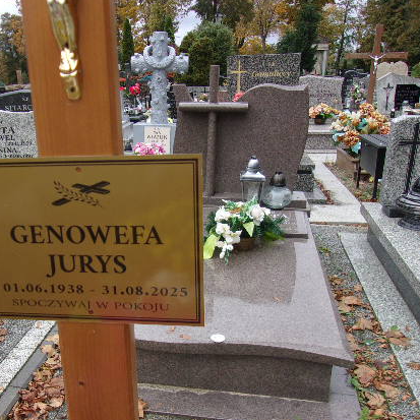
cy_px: 232
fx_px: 508
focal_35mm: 37
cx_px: 142
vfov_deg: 44.9
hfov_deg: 44.3
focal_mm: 4.9
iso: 80
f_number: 3
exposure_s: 1/140
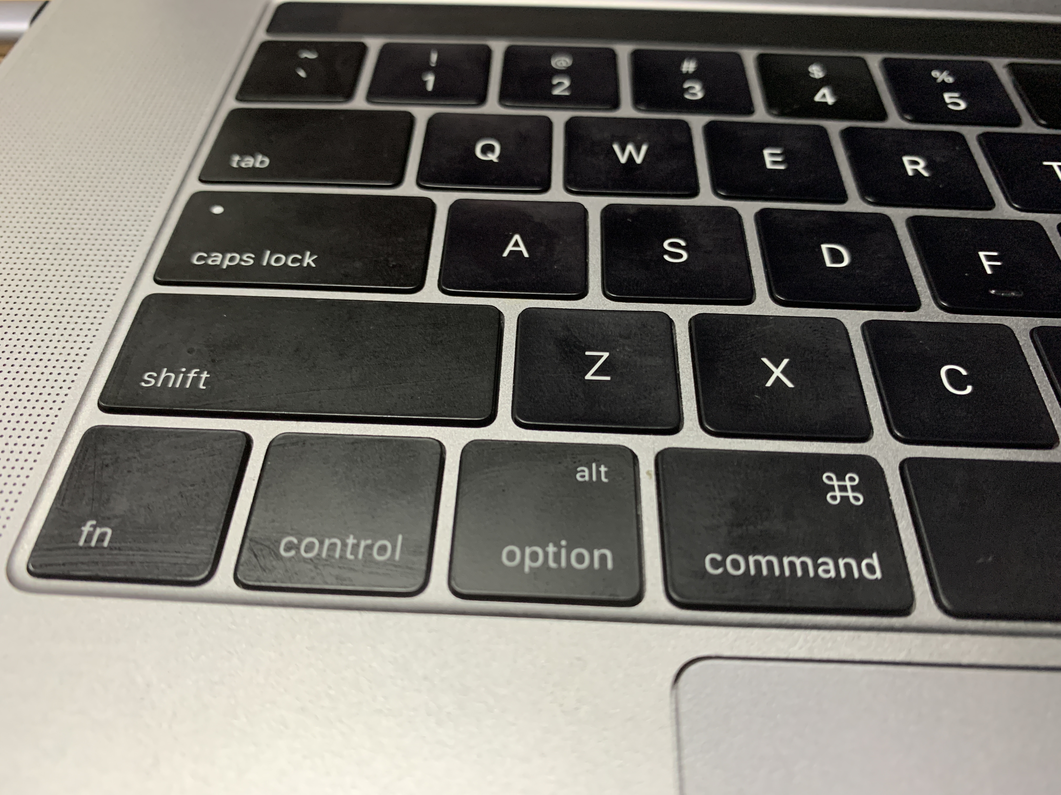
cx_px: 530
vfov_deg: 53.1
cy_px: 398
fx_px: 797
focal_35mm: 26
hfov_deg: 67.3
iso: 250
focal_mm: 4.25
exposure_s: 1/60
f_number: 1.8
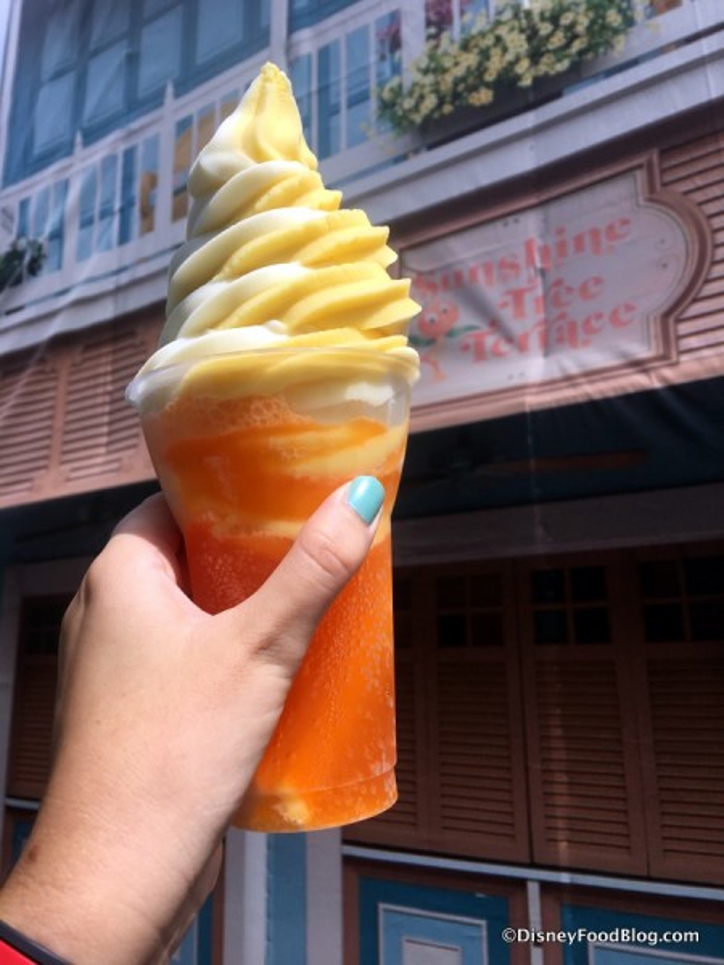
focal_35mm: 29
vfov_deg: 61.7
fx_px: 809
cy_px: 482
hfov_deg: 48.2
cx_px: 362
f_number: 2.2
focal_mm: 4.15
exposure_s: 1/2331
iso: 25
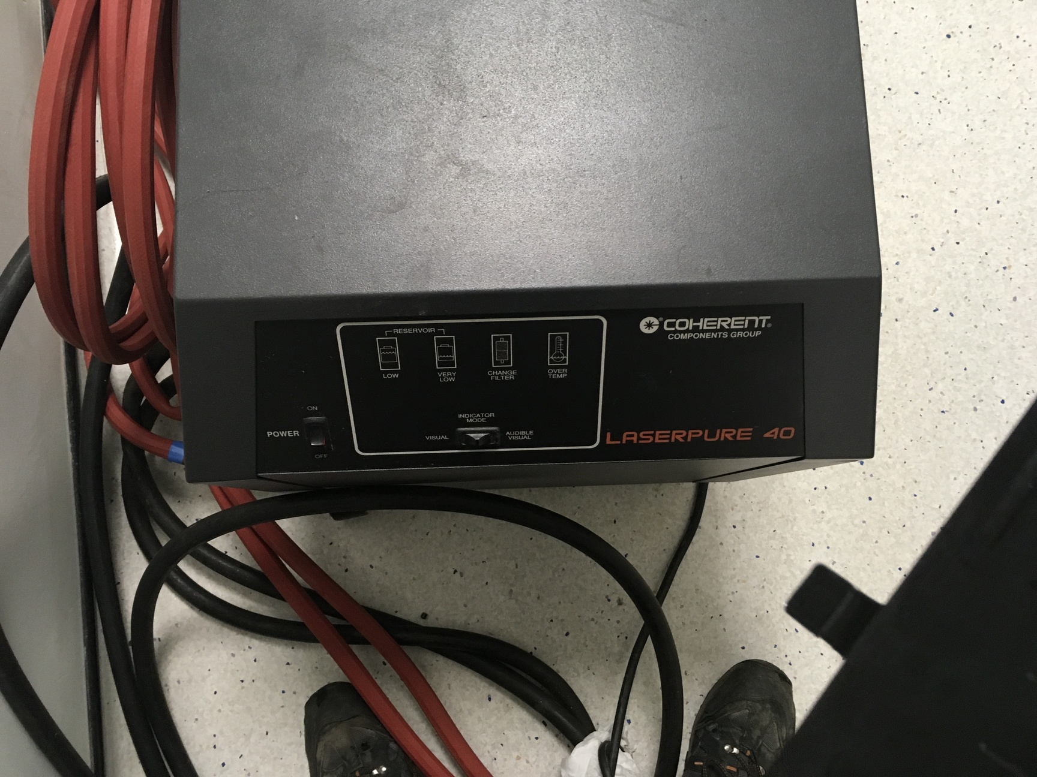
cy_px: 388
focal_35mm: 29
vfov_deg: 48.2
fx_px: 869
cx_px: 518
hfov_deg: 61.7
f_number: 2.2
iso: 160
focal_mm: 4.15
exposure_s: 1/33
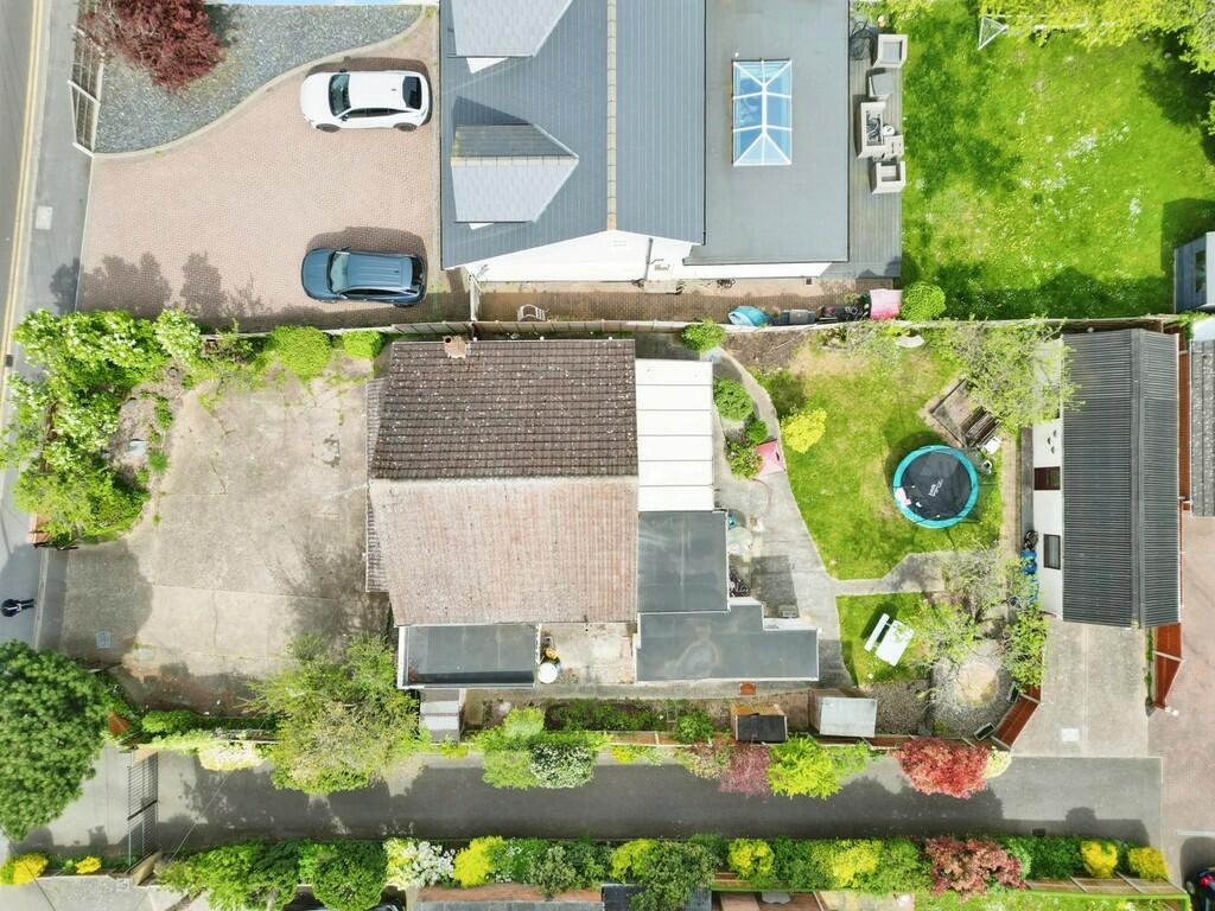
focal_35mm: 24
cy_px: 456
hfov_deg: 71.6
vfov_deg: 56.8
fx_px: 842
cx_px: 608
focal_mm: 6.7
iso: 150
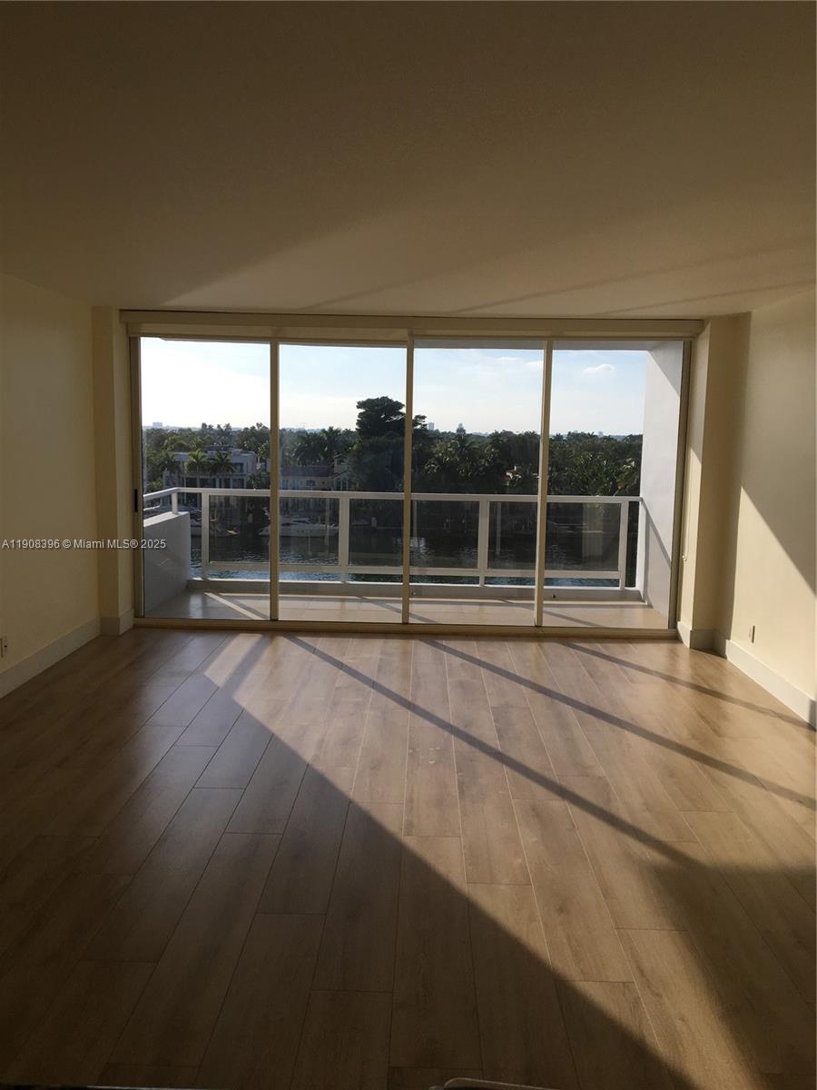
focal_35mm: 29
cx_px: 408
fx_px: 913
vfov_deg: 61.7
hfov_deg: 48.2
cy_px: 545
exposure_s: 1/884
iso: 25
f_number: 2.2
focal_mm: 4.15
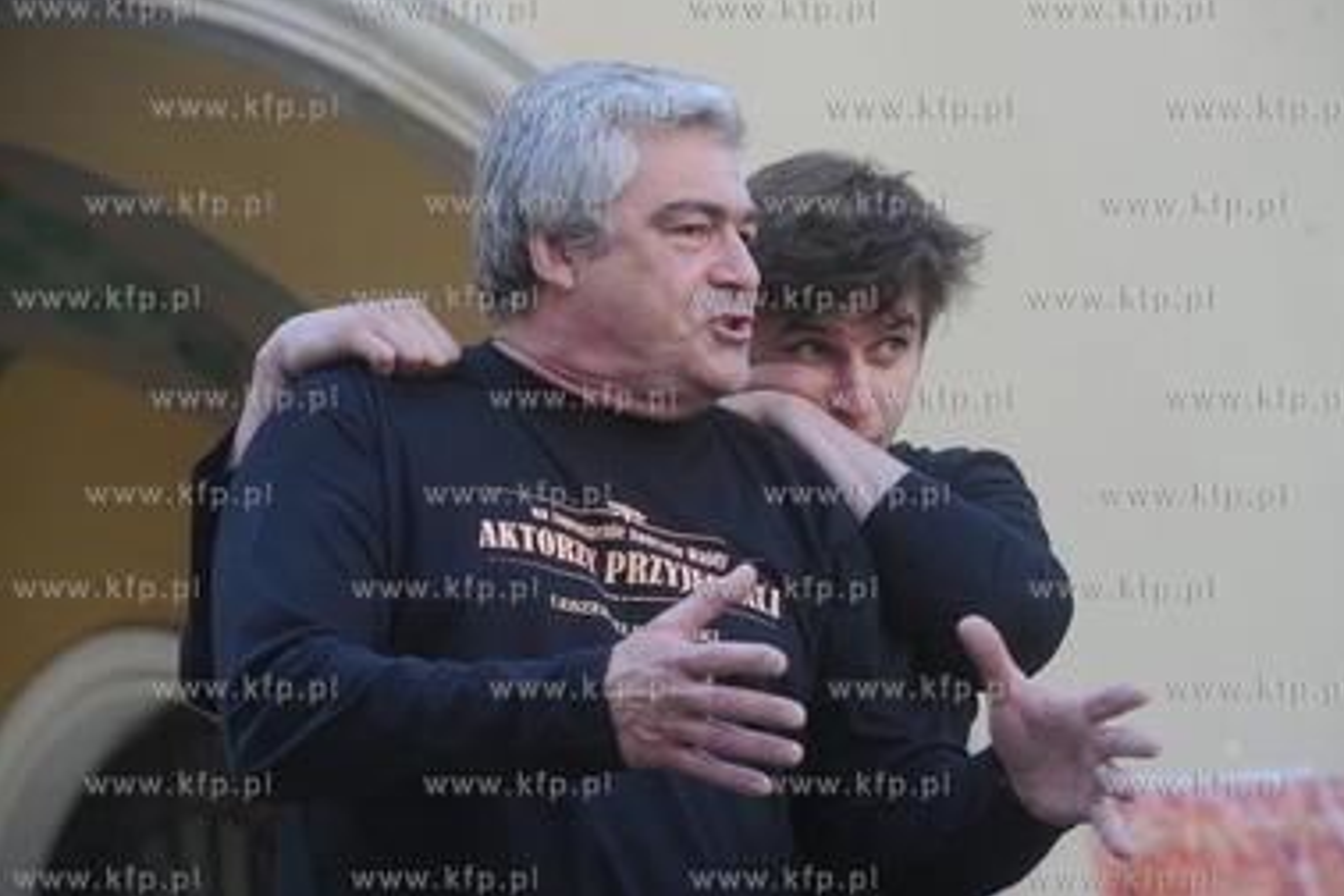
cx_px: 708
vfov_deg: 10.4
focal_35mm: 132
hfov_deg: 15.5
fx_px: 4928
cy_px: 444
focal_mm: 125
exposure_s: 1/200
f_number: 5.6
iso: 400
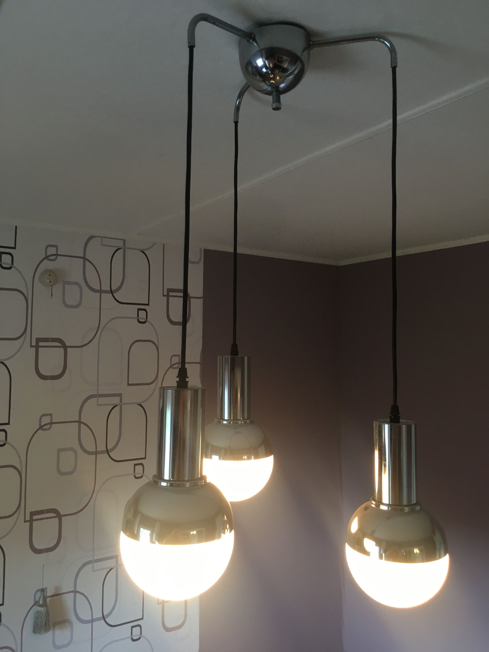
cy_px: 326
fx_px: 546
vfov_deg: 61.7
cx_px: 244
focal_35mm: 29
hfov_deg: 48.2
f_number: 2.2
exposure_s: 1/33
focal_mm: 4.15
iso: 50
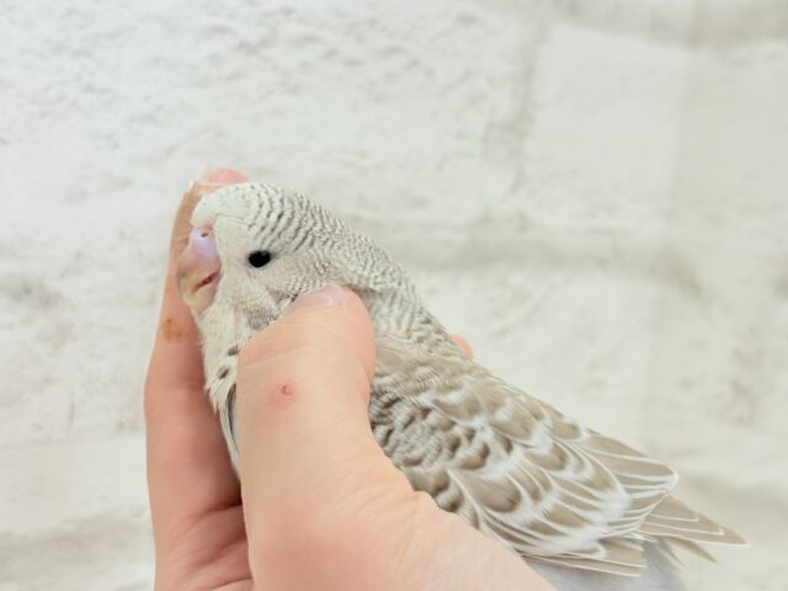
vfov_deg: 28.0
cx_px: 394
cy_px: 296
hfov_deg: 36.8
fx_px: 1184
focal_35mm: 52
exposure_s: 1/50
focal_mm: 5.96
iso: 40
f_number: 1.6
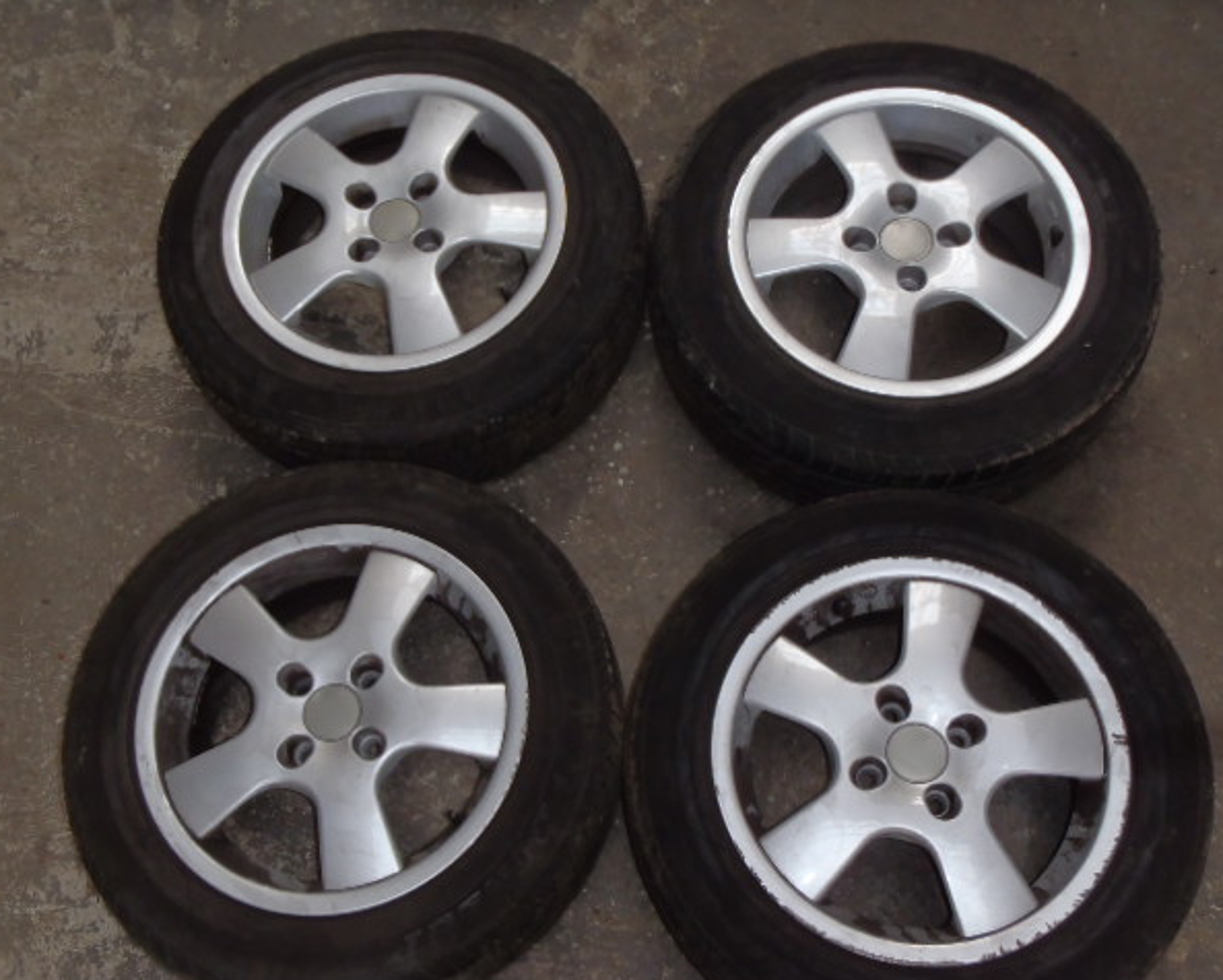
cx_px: 602
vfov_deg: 37.4
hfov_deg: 45.8
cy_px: 493
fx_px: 1449
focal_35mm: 40
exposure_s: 1/40
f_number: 4.6
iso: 125
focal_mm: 6.83
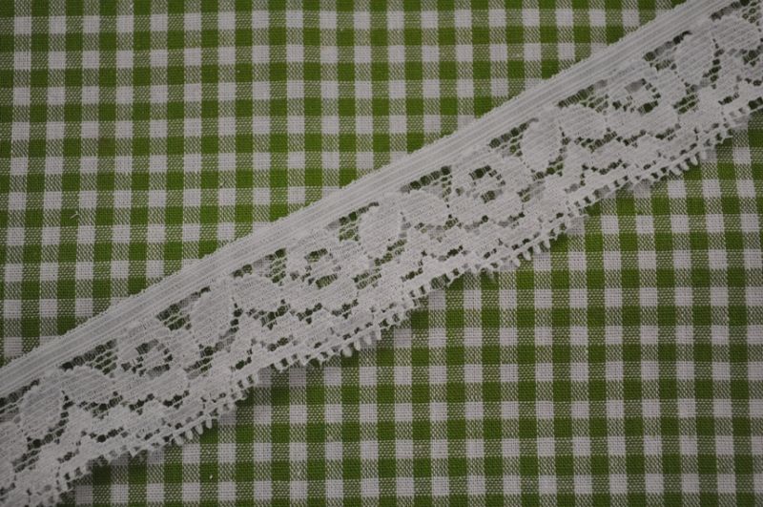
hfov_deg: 30.6
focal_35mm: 66
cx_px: 382
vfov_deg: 20.6
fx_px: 1397
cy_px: 254
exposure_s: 1/60
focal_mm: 44
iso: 450
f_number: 5.3
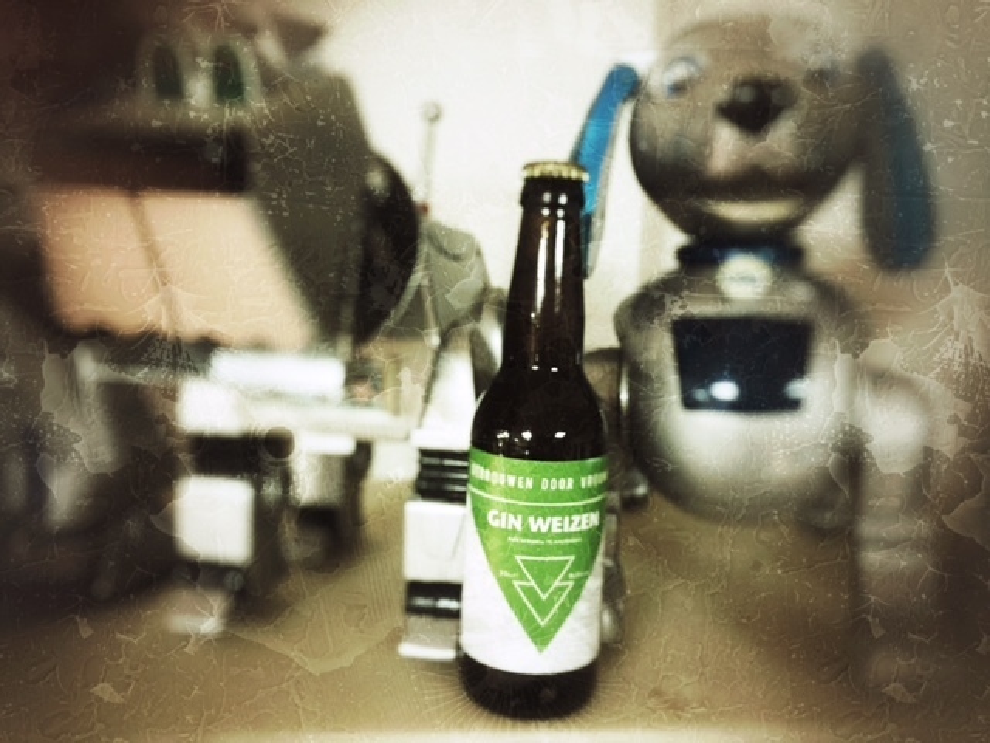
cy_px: 372
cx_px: 495
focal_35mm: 29
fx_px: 829
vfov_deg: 48.2
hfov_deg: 61.7
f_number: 2.2
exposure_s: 1/17
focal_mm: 4.15
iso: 400
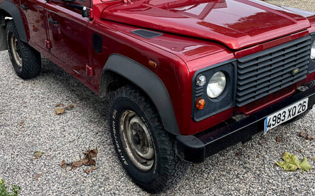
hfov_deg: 46.2
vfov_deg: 29.3
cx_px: 155
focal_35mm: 43
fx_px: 369
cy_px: 47
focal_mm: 4.2
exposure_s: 1/267
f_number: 1.6
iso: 32
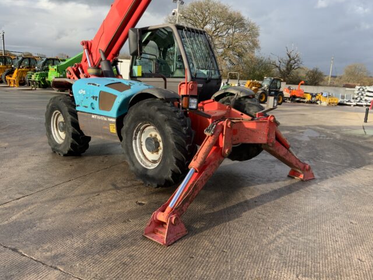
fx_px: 312
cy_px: 140
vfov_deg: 48.2
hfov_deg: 61.7
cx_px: 186
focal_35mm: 29
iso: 16
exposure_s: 1/551
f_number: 1.8
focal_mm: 3
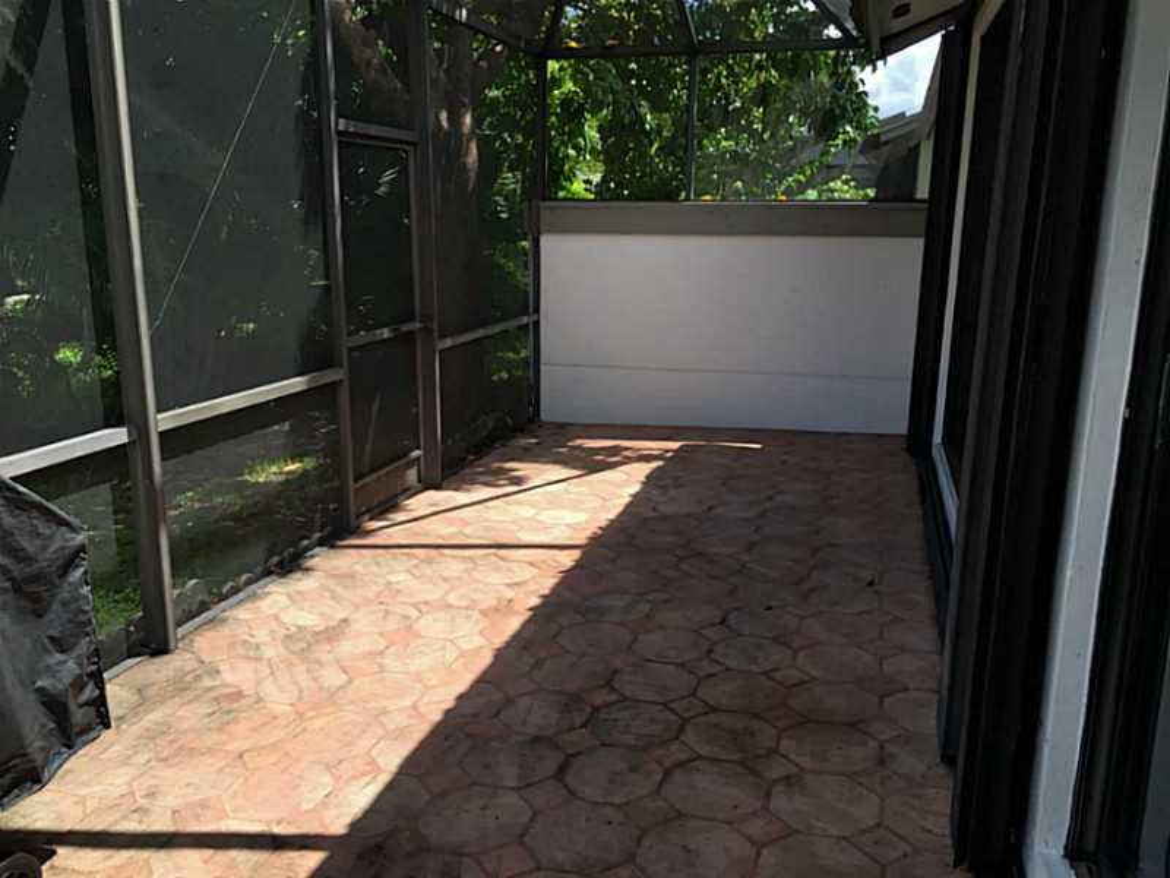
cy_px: 439
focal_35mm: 29
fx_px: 980
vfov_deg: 48.2
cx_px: 585
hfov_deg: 61.7
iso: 32
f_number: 2.2
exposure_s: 1/581
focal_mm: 4.15
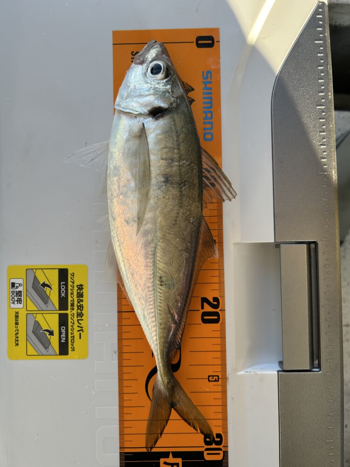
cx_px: 175
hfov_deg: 53.1
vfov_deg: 67.3
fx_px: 351
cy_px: 234
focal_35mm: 26
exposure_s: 1/521
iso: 50
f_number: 1.5
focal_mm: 5.7
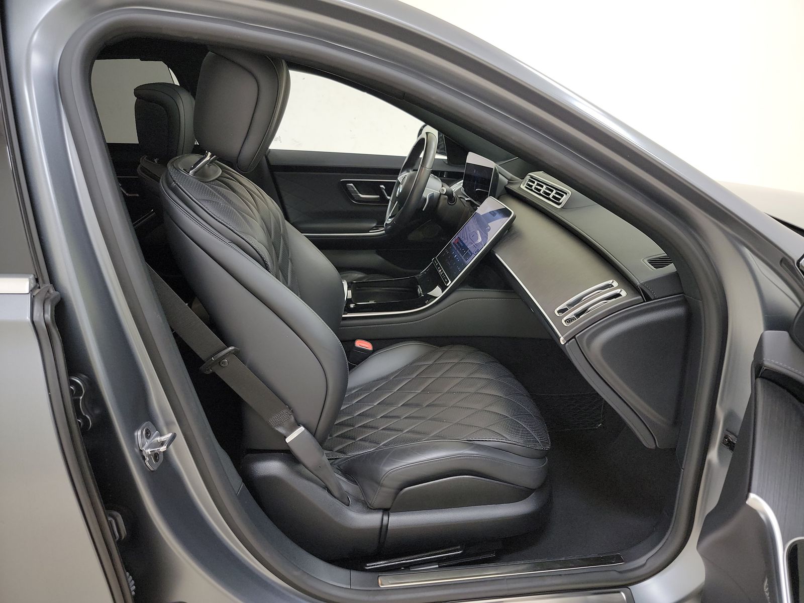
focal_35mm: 24
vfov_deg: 56.8
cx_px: 402
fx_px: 557
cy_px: 302
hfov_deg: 71.6
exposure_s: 1/59
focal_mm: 6.7
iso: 145
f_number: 1.8
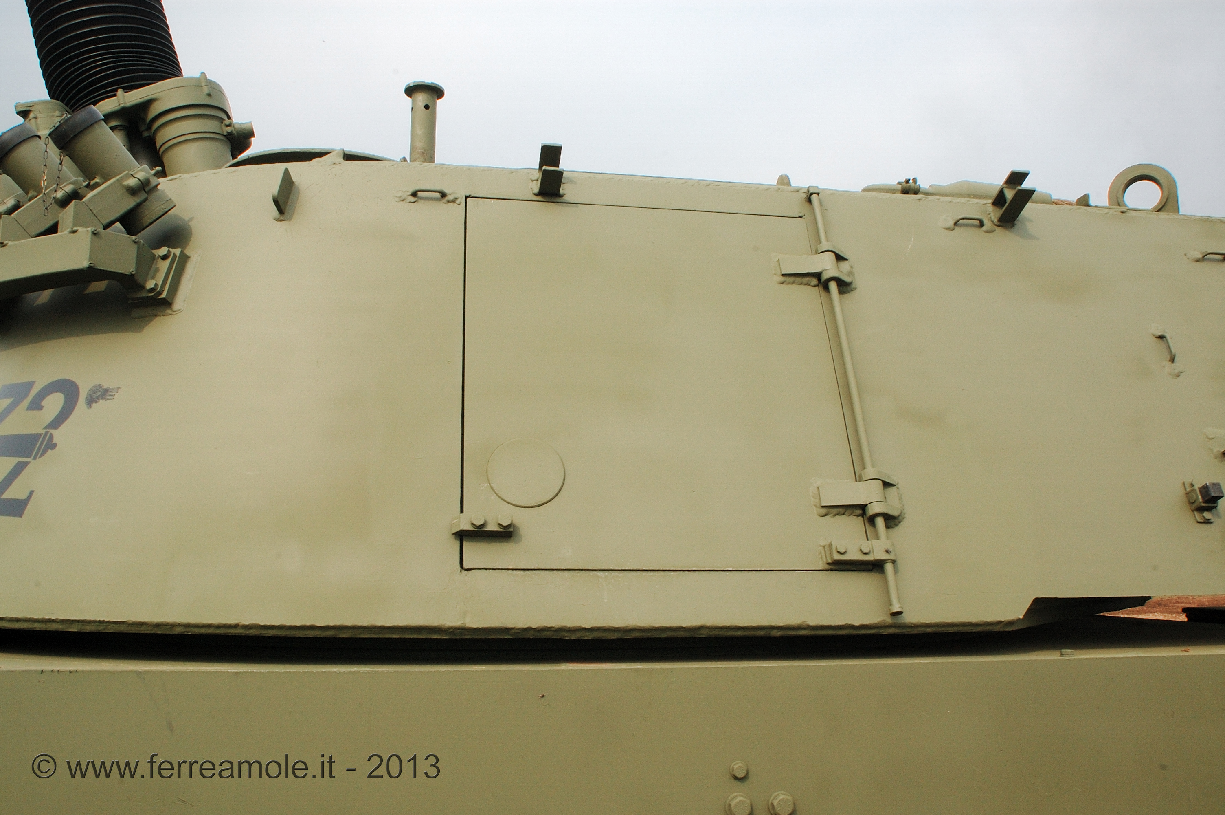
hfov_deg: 62.0
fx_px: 1020
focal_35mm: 30
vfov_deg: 43.5
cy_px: 408
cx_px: 612
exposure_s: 1/125
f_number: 14
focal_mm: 20
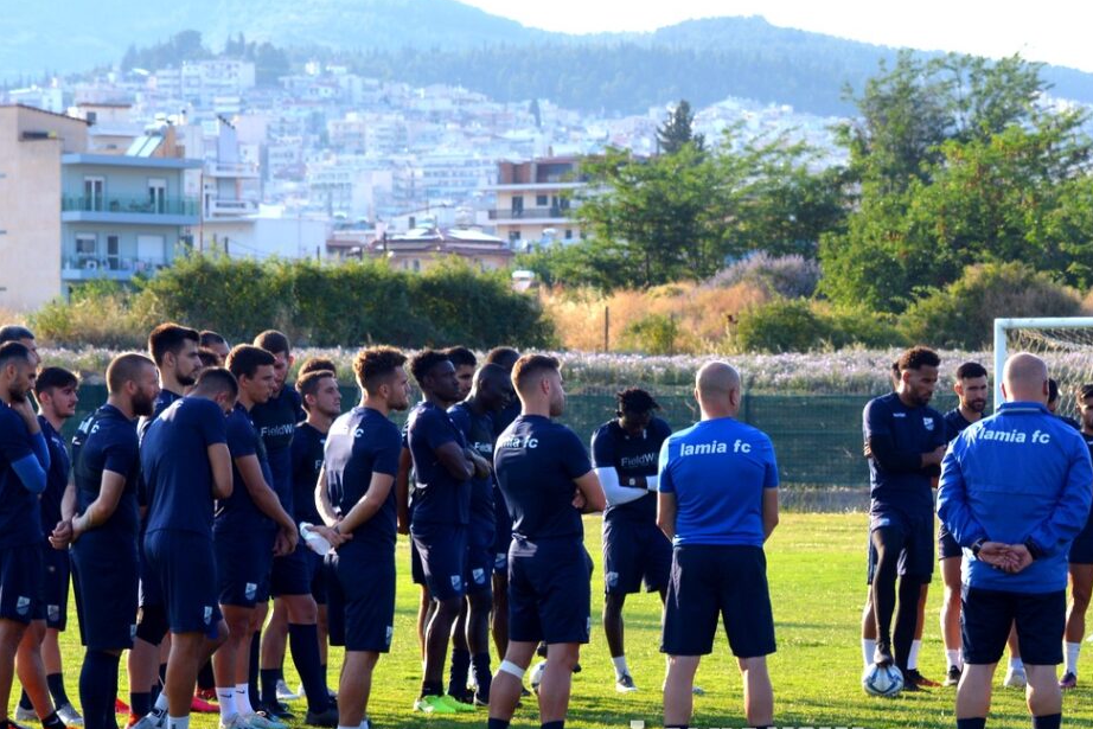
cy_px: 525
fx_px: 5314
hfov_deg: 11.7
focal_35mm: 175
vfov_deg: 7.8
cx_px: 739
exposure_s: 1/250
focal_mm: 70
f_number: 8
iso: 200
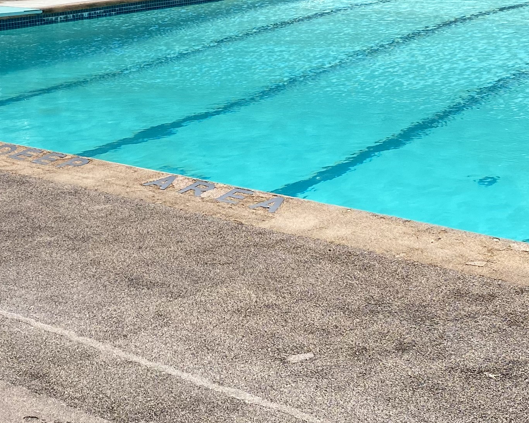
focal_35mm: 75
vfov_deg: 20.4
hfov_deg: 25.1
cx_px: 142
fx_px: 1174
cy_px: 158
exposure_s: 1/2755
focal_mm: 4.25
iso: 32
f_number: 1.8
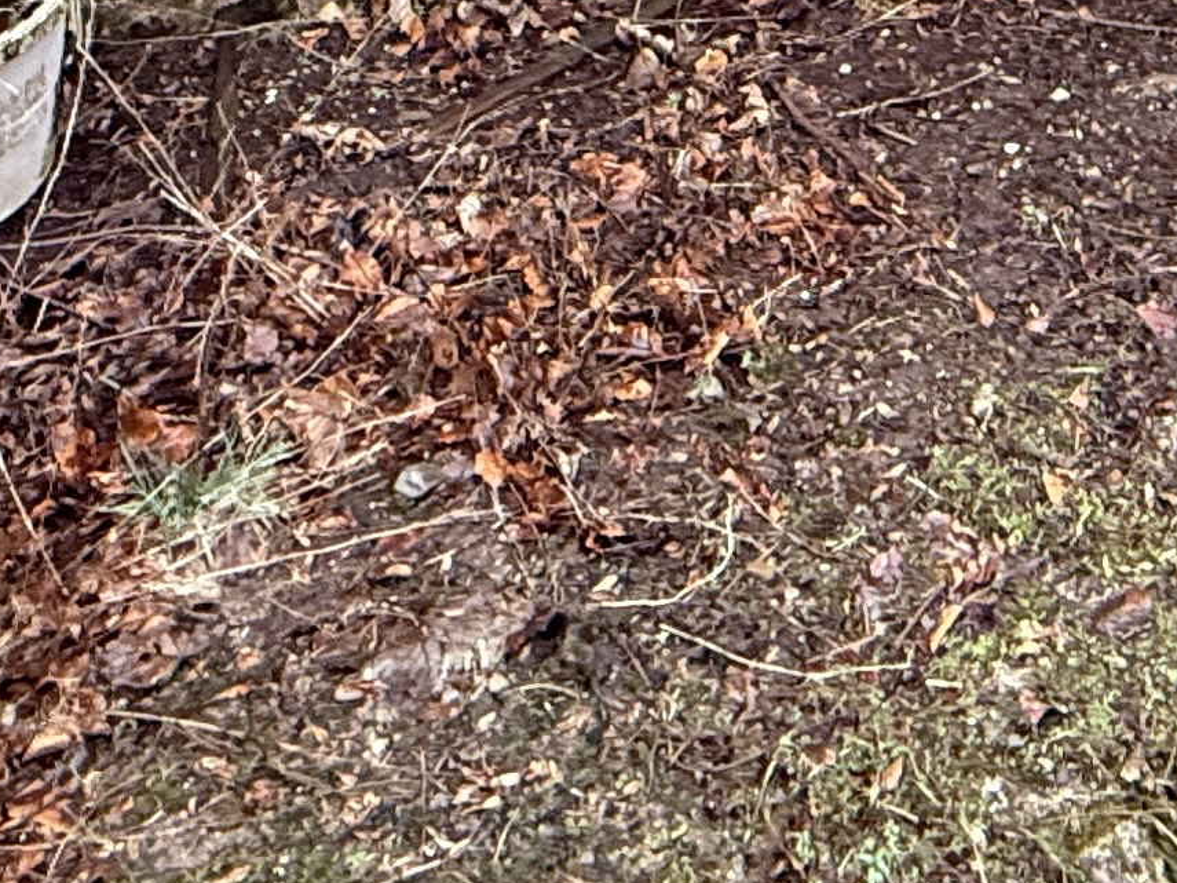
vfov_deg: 15.9
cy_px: -1006
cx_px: 1101
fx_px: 2244
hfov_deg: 28.1
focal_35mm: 66
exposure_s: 1/99
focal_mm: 2.22
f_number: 2.2
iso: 250
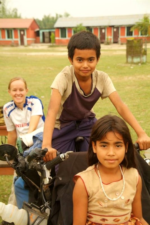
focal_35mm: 69
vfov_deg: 29.2
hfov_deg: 19.8
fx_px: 430
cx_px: 75
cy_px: 112
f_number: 5
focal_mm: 46
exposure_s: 1/60
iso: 160
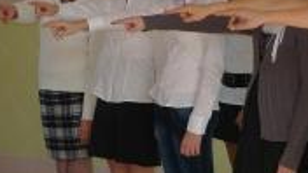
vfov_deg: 7.3
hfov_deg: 12.8
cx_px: -16
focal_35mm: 166
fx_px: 1356
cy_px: 70
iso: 100
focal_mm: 12.8
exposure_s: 1/125
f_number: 2.8
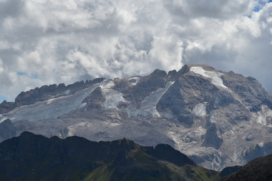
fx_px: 907
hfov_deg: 17.1
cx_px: 136
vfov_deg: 11.4
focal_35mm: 120
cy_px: 90
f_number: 8
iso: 100
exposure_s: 1/500
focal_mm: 120
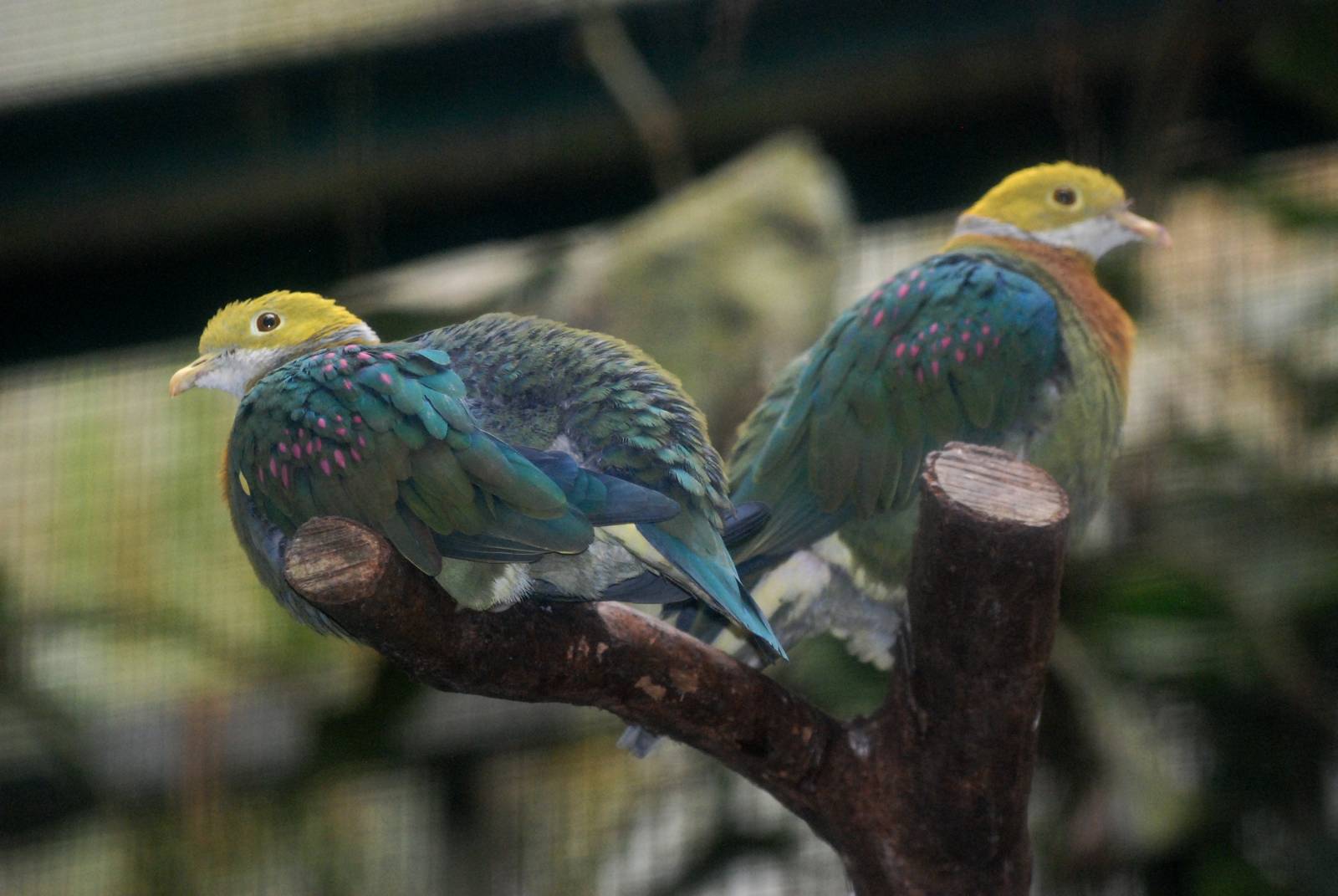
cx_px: 669
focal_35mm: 255
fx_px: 9489
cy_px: 448
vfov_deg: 5.4
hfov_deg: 8.1
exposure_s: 1/60
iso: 1600
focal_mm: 170
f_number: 5.6
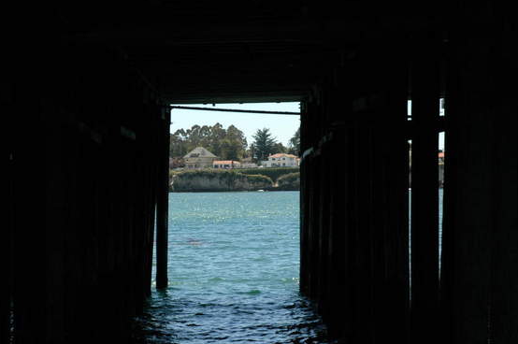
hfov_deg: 25.1
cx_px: 223
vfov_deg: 16.8
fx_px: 1164
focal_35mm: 81
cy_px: 195
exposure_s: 1/1250
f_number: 6.3
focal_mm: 46
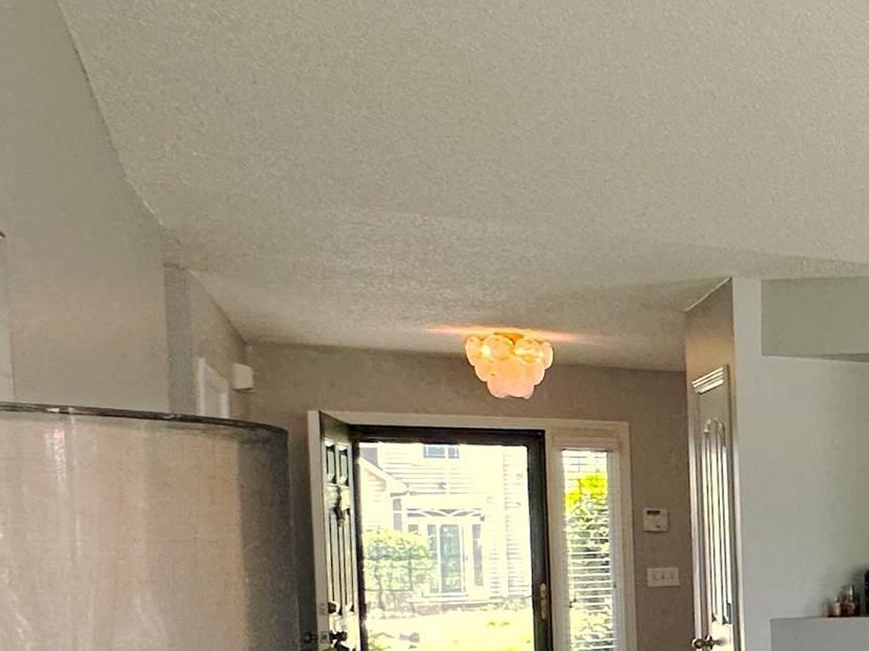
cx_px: 1528
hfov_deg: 22.7
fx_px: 1305
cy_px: 572
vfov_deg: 27.1
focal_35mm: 52
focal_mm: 2.22
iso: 125
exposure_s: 1/120
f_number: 2.2
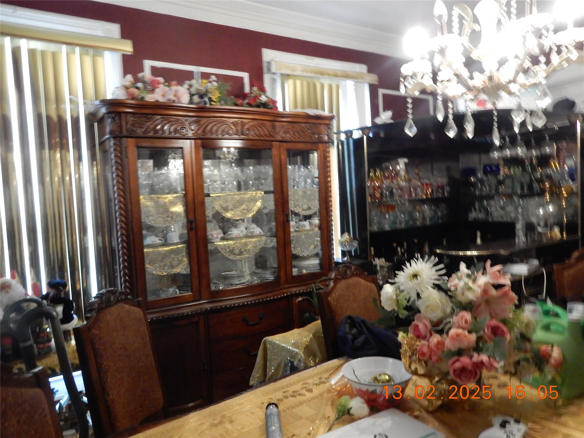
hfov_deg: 69.4
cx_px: 292
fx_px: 422
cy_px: 219
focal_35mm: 25
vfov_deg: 54.9
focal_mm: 4.5
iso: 640
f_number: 3.7
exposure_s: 1/8
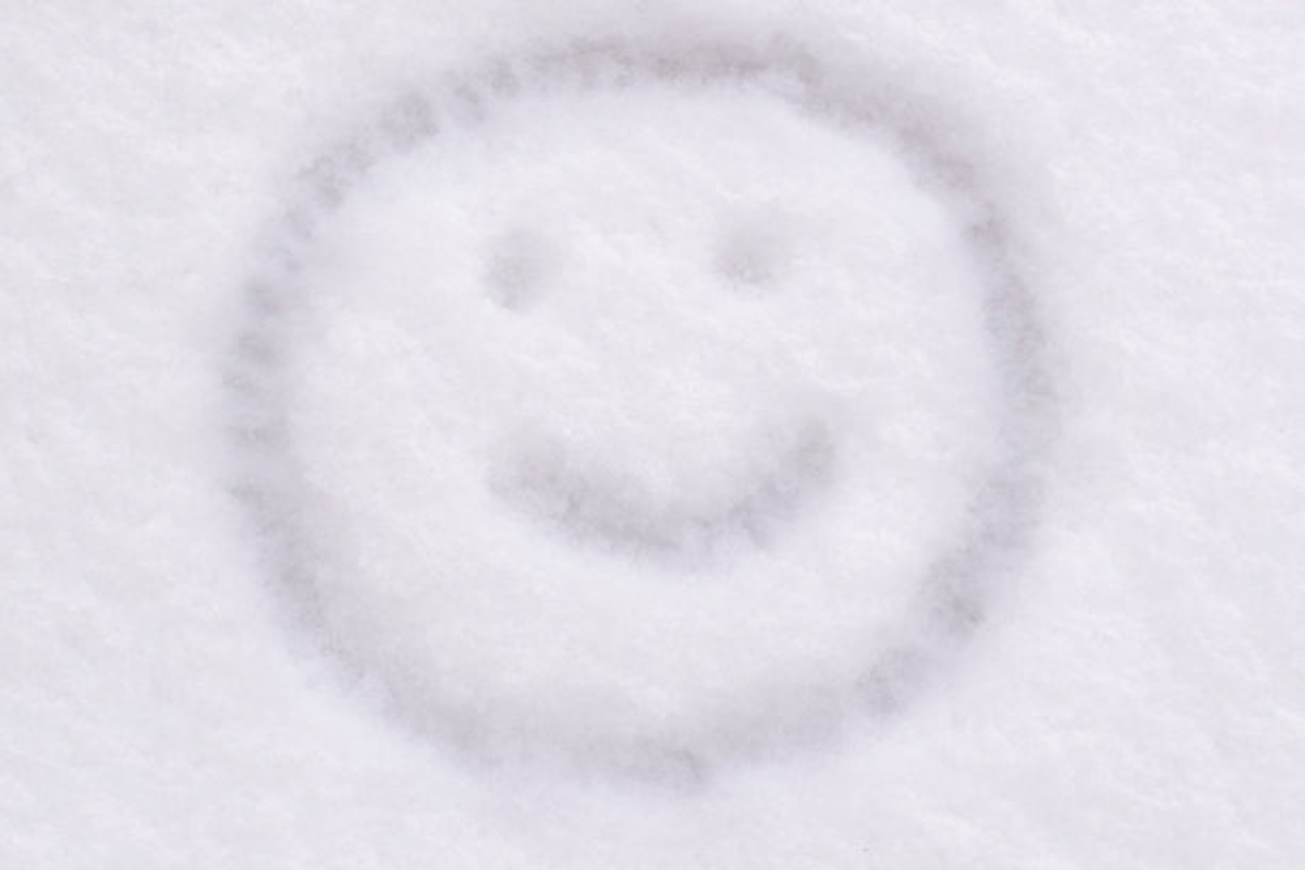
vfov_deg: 18.2
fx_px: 2719
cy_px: 435
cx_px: 652
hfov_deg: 27.0
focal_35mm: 75
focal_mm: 50
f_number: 7.1
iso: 100
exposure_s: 1/400
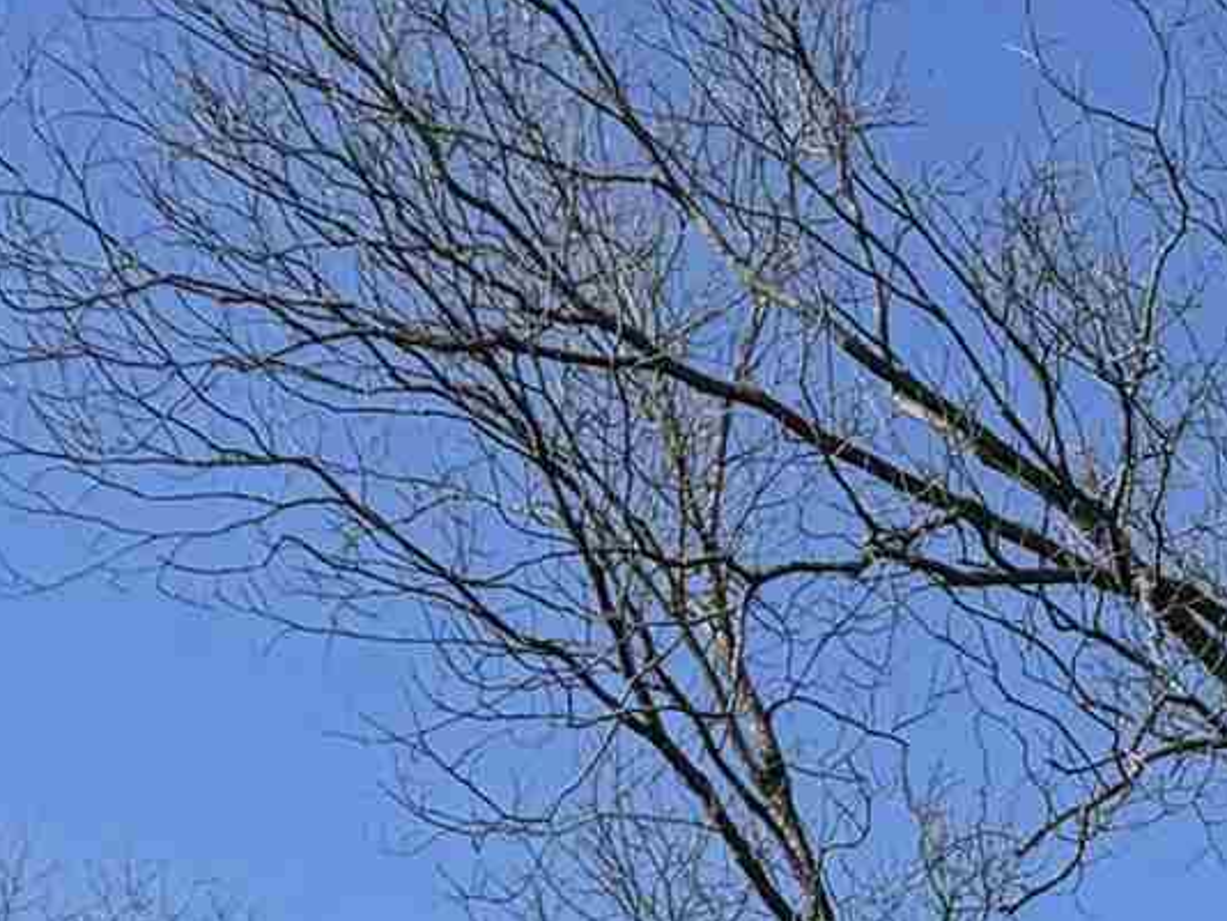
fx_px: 4894
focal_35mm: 138
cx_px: 2675
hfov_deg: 12.2
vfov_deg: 9.0
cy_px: 2623
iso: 80
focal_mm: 6.76
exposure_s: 1/3802
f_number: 1.78
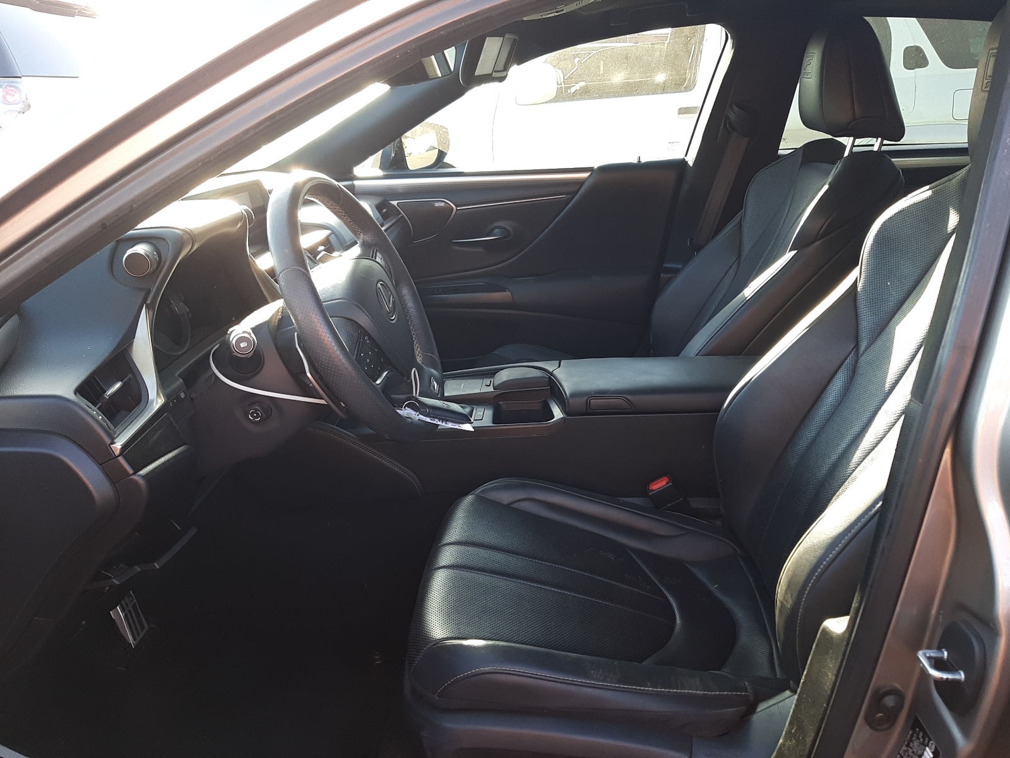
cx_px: 505
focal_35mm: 26
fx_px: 759
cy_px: 379
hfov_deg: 67.3
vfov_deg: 53.1
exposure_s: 1/120
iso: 59
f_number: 1.7
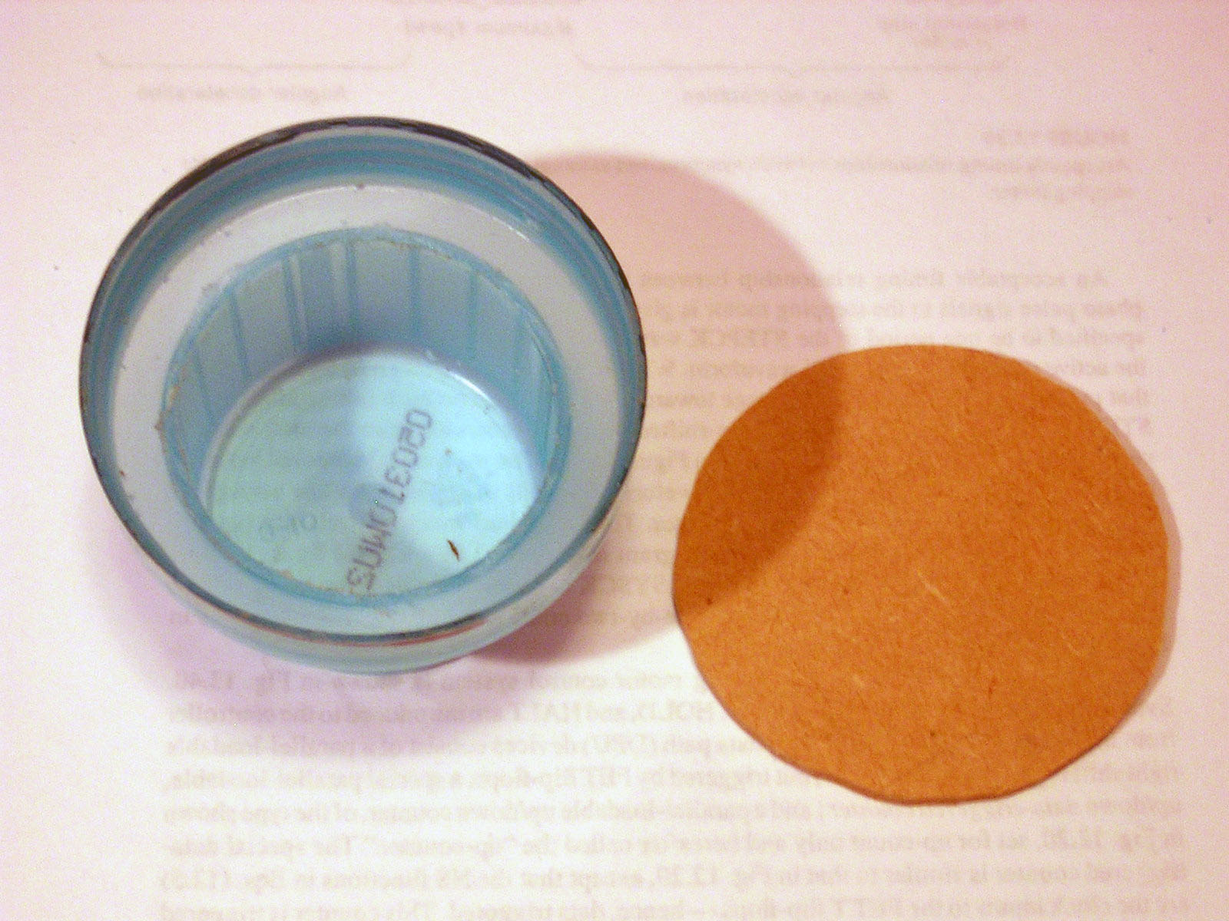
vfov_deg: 15.2
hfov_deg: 20.2
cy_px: 460
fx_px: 3444
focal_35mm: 97
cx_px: 614
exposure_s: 1/2.7
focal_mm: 12.6
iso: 283
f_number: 4.4
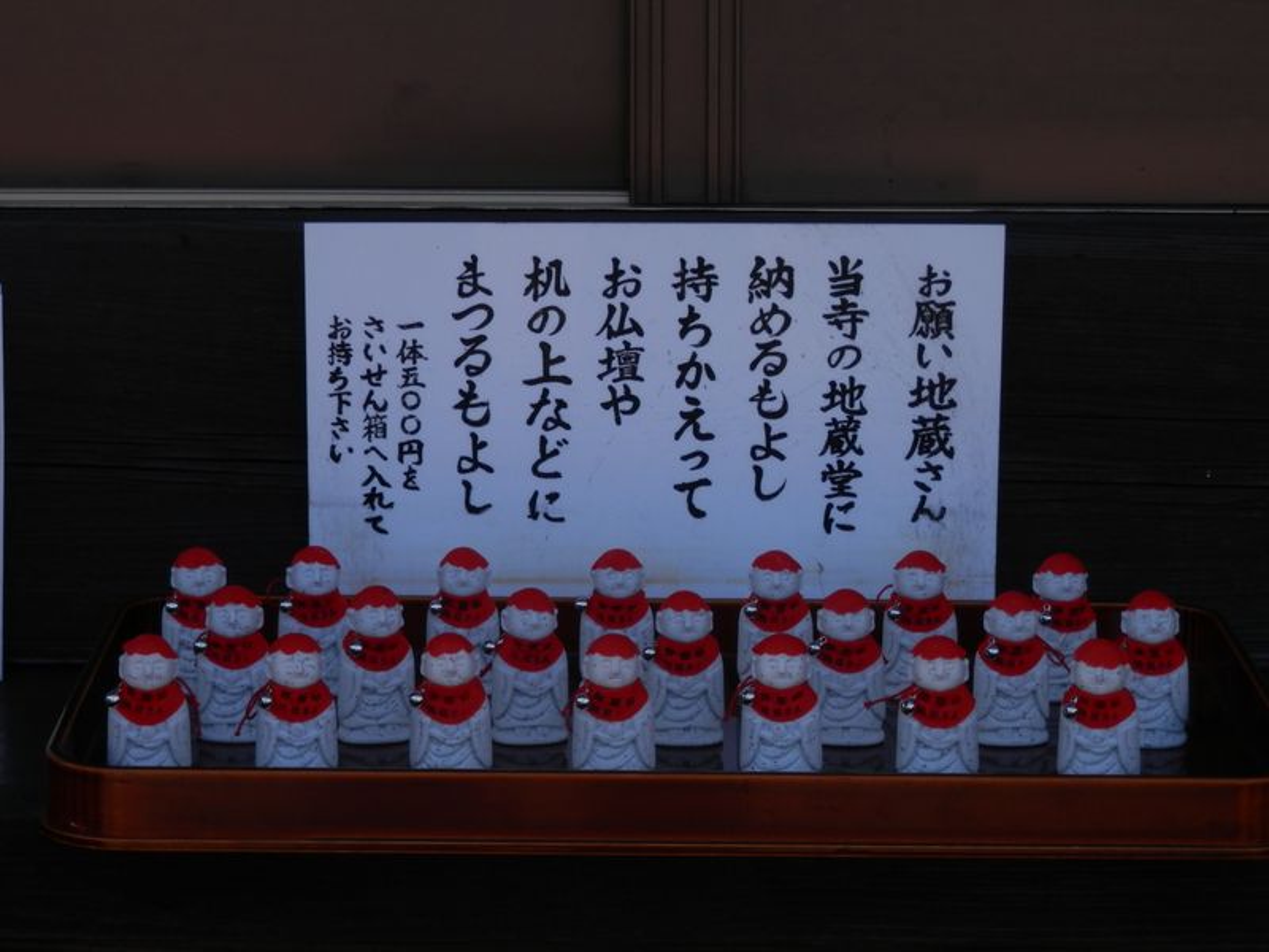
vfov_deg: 12.8
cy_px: 476
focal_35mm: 116
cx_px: 634
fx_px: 4252
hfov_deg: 17.0
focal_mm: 20.9
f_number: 5.2
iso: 80
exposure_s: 1/160
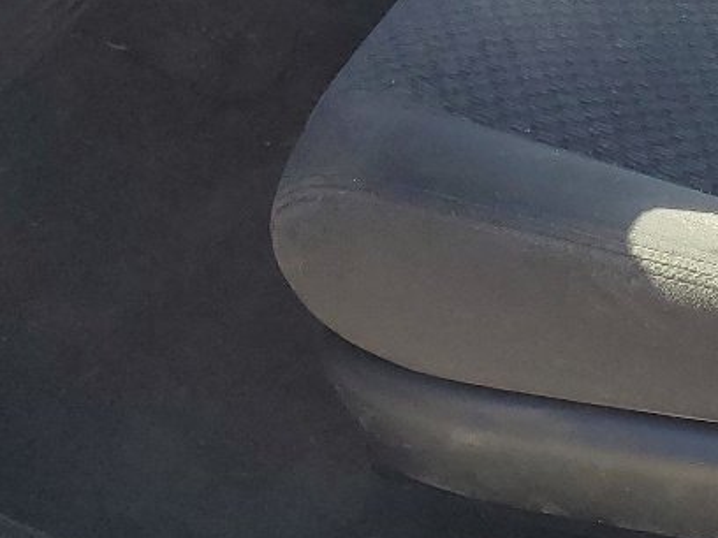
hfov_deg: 17.6
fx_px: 2116
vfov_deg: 13.5
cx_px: 1014
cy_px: -329
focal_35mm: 102
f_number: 1.5
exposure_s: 1/556
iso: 50
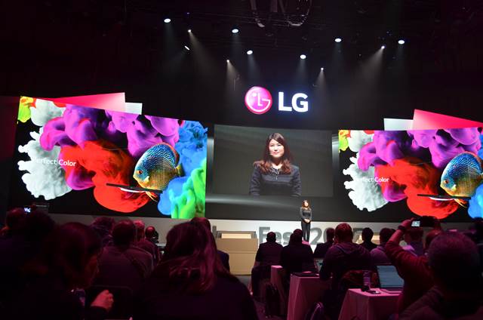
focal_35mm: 30
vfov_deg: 43.4
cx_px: 242
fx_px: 402
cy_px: 160
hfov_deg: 62.0
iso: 640
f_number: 4
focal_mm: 20
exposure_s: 1/60
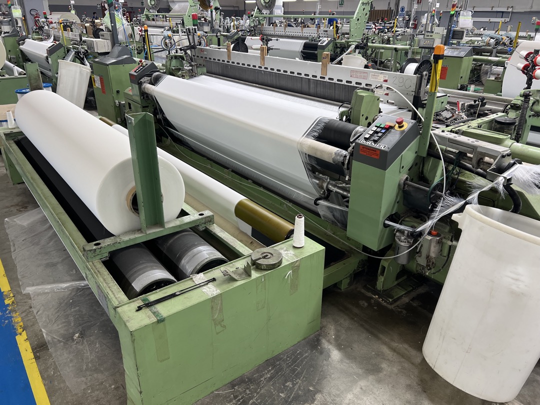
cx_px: 270
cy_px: 202
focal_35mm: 26
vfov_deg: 53.1
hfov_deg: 67.3
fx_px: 406
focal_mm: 5.7
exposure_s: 1/100
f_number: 1.5
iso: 100
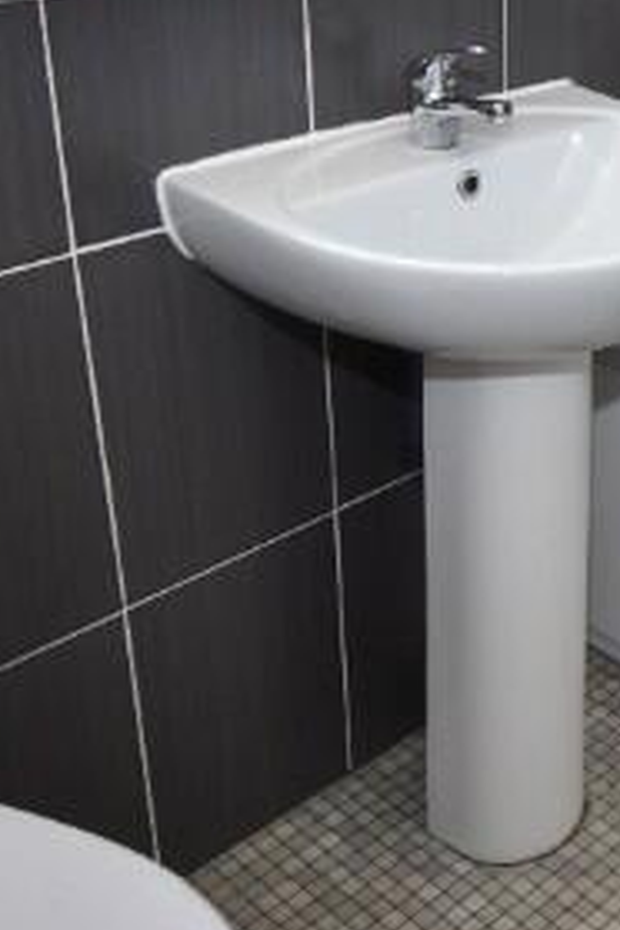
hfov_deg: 21.2
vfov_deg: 35.9
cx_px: 903
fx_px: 1421
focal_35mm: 55
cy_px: 308
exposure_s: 1/80
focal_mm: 10
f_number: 4.5
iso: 100
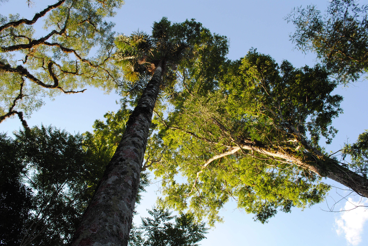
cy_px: 123
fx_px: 276
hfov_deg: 67.3
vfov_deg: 48.0
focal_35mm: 27
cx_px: 184
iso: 400
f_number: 8
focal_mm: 18
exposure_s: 1/250
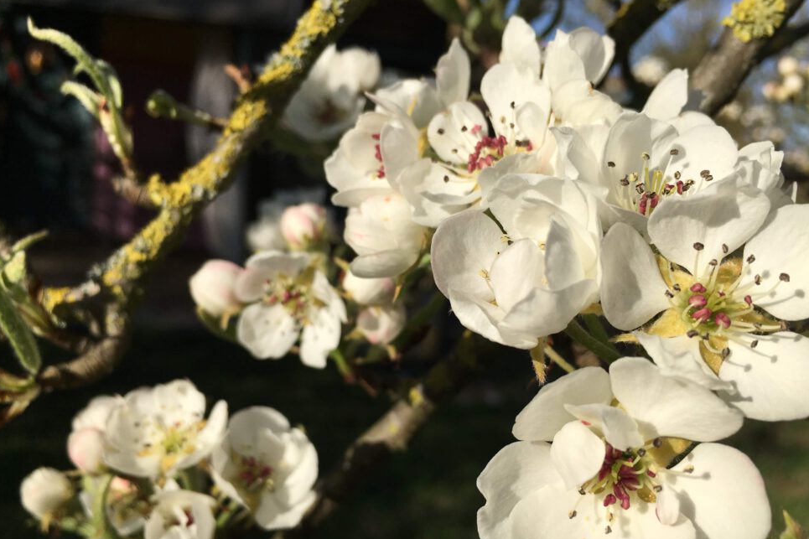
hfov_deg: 58.7
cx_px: 421
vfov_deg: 41.0
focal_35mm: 32
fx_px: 719
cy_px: 302
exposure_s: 1/2481
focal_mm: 4.15
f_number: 2.2
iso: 25
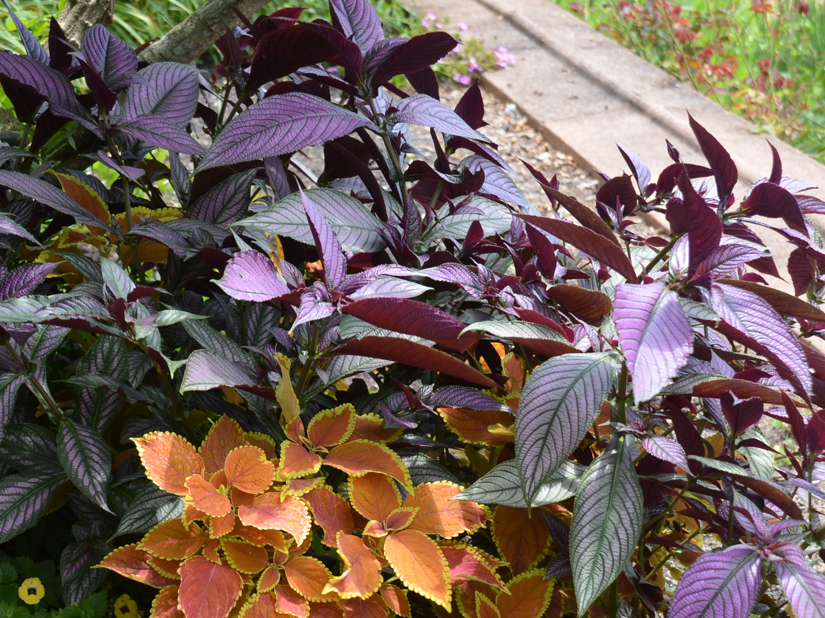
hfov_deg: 24.1
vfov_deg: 18.2
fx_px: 1930
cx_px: 337
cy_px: 380
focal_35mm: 81
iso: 100
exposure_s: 1/100
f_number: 5
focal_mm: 32
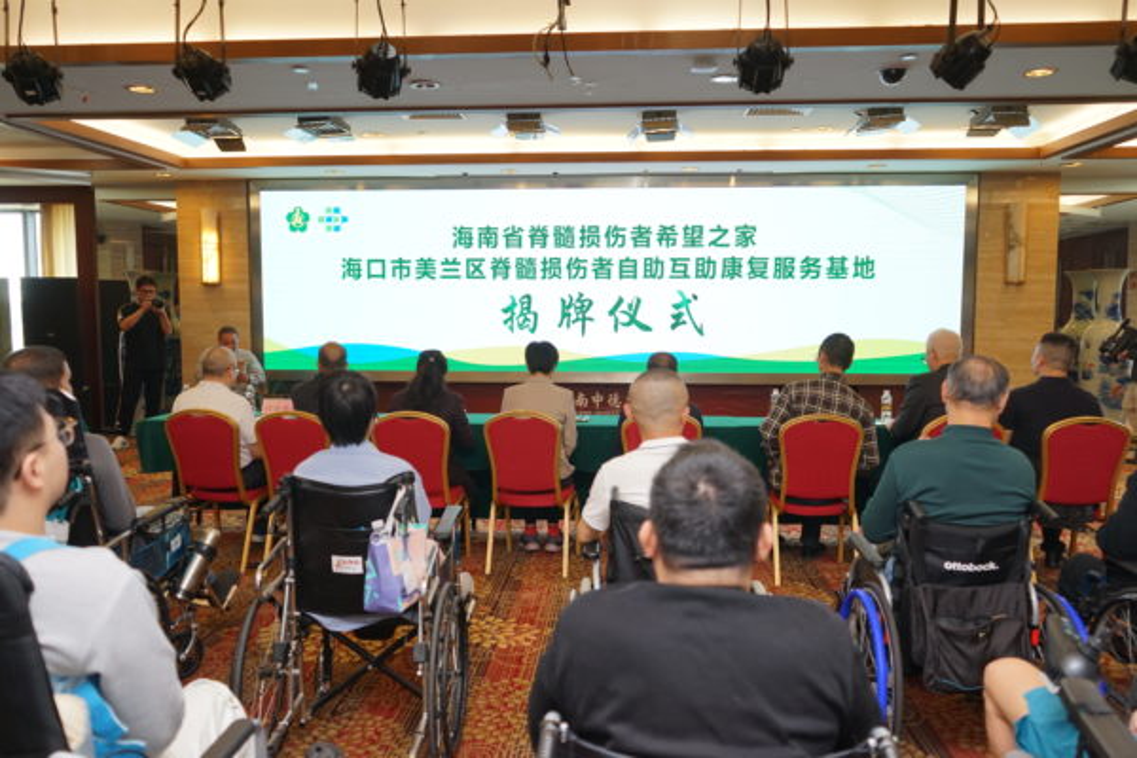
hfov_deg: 65.5
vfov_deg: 46.4
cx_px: 568
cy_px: 379
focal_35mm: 28
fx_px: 884
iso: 400
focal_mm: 28
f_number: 3.5
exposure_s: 1/100
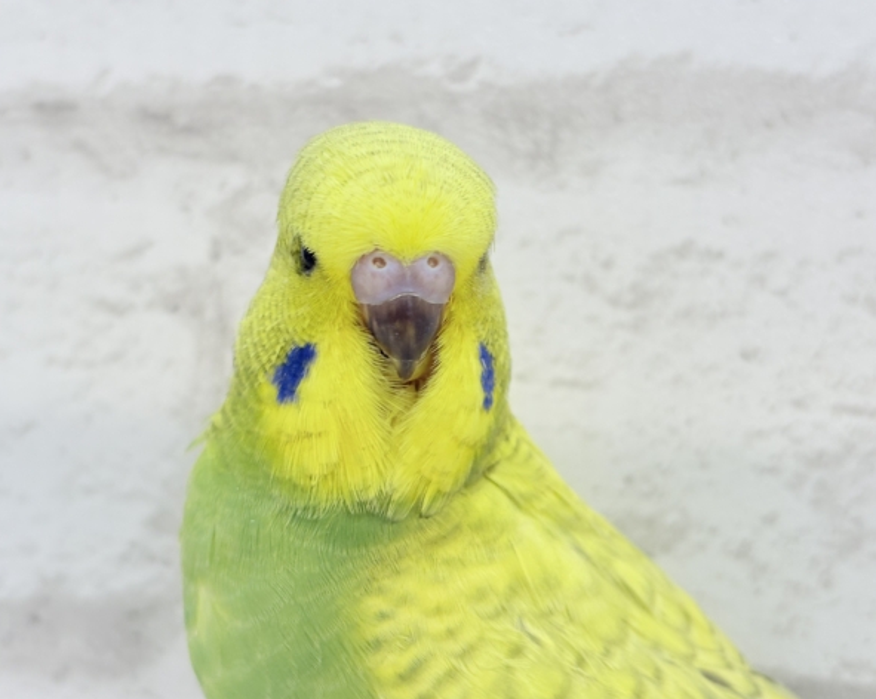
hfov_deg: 34.2
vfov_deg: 27.6
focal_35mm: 55
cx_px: 422
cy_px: 354
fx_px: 1425
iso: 80
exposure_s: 1/100
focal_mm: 5.96
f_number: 1.6
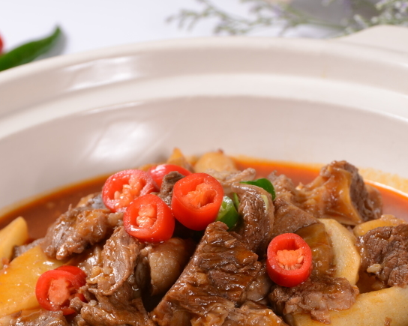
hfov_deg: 10.4
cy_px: 246
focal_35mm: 185
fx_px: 2234
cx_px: 176
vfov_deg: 8.3
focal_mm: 70
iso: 100
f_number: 7.1
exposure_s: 1/160
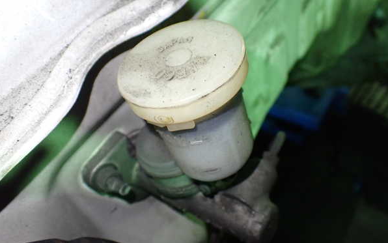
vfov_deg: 39.5
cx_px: 193
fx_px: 339
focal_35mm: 32
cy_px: 121
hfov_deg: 59.6
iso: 800
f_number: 2.3
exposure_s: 1/80
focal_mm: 5.4
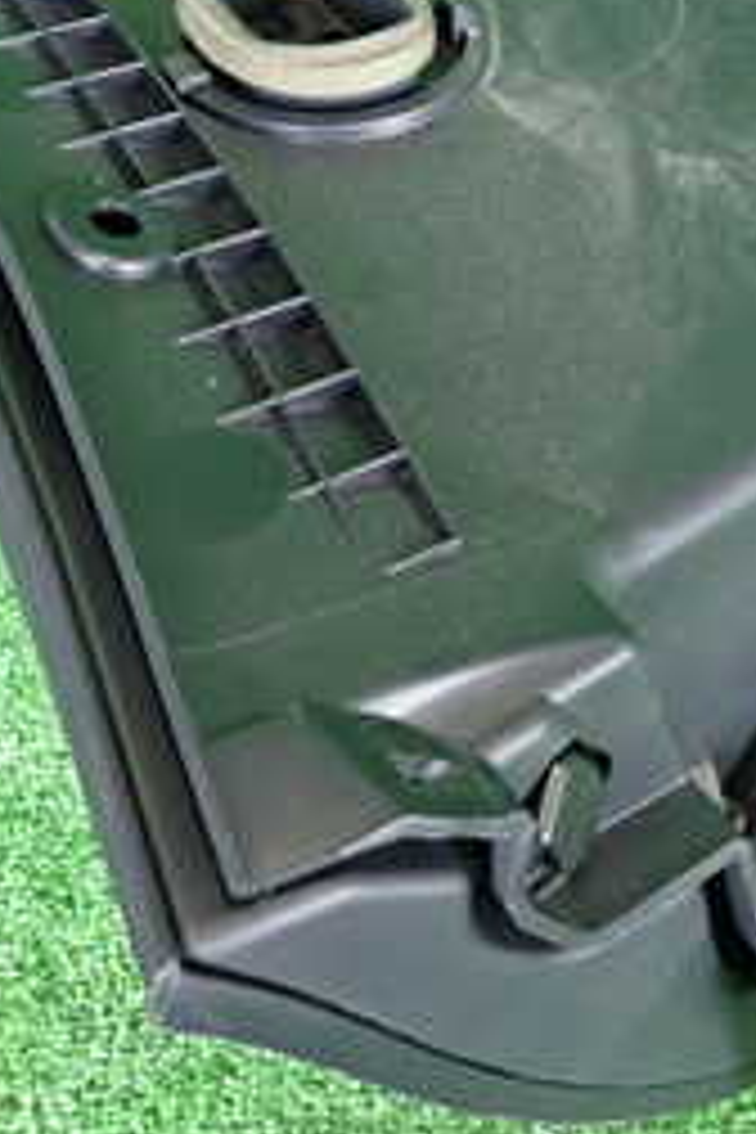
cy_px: 261
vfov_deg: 31.7
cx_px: 558
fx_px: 1953
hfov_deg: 21.7
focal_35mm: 62
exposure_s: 1/30
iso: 320
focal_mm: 4.5
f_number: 2
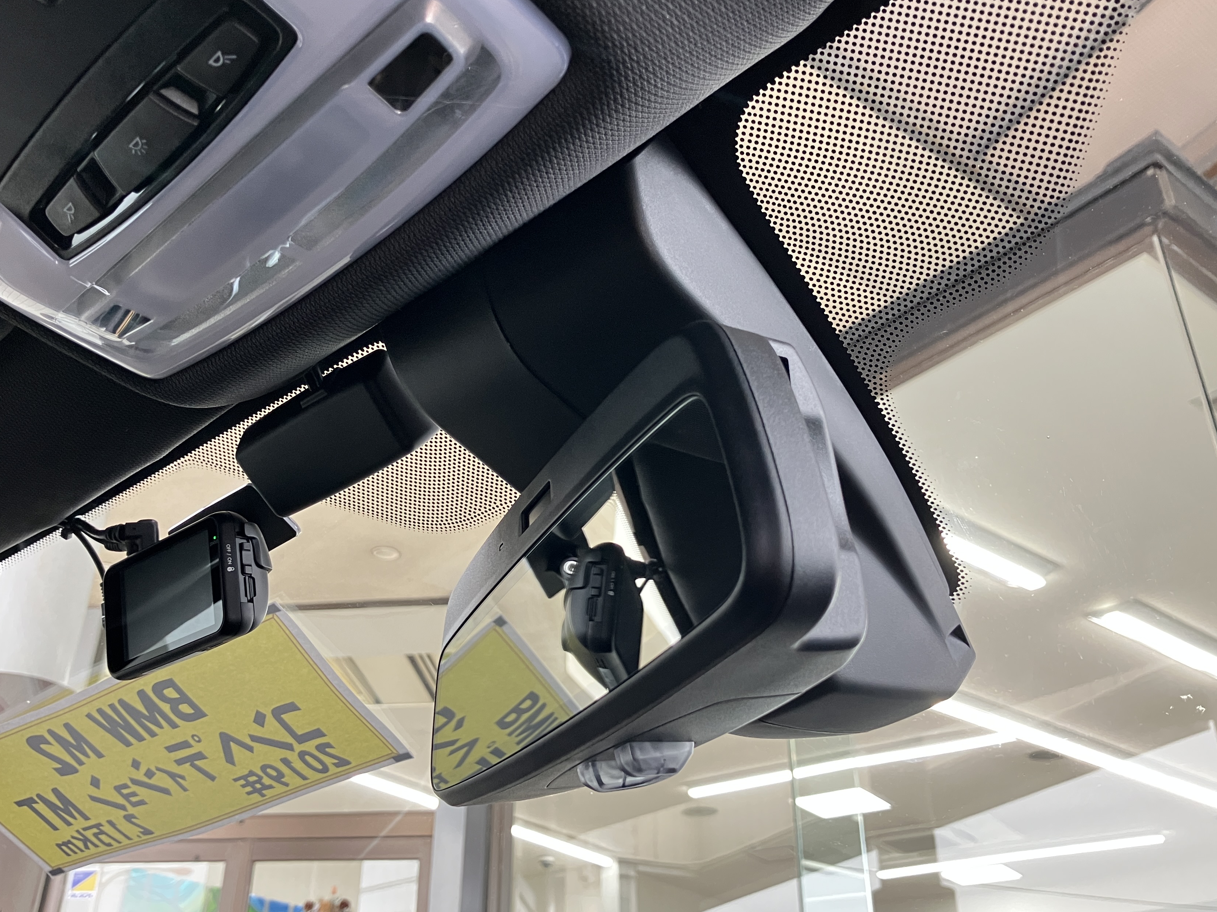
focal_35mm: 34
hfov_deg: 53.9
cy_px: 470
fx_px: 1195
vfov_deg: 41.8
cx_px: 577
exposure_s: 1/50
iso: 200
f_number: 1.8
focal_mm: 3.99
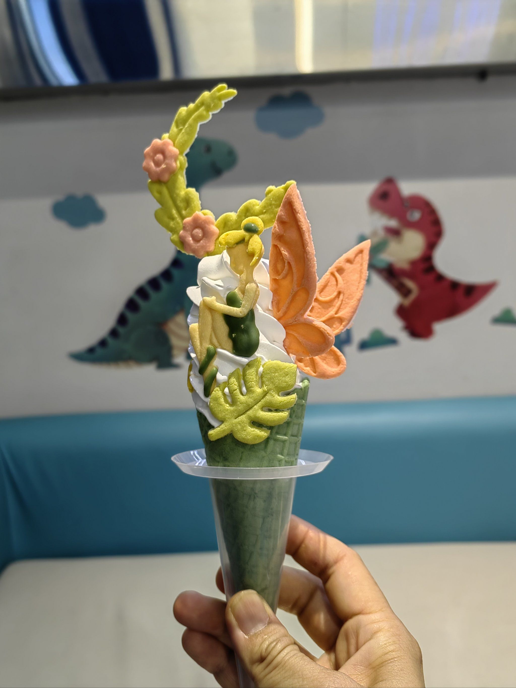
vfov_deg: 65.3
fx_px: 537
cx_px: 258
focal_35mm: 27
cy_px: 344
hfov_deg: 51.4
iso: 100
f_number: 1.8
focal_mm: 5.53
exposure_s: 1/100
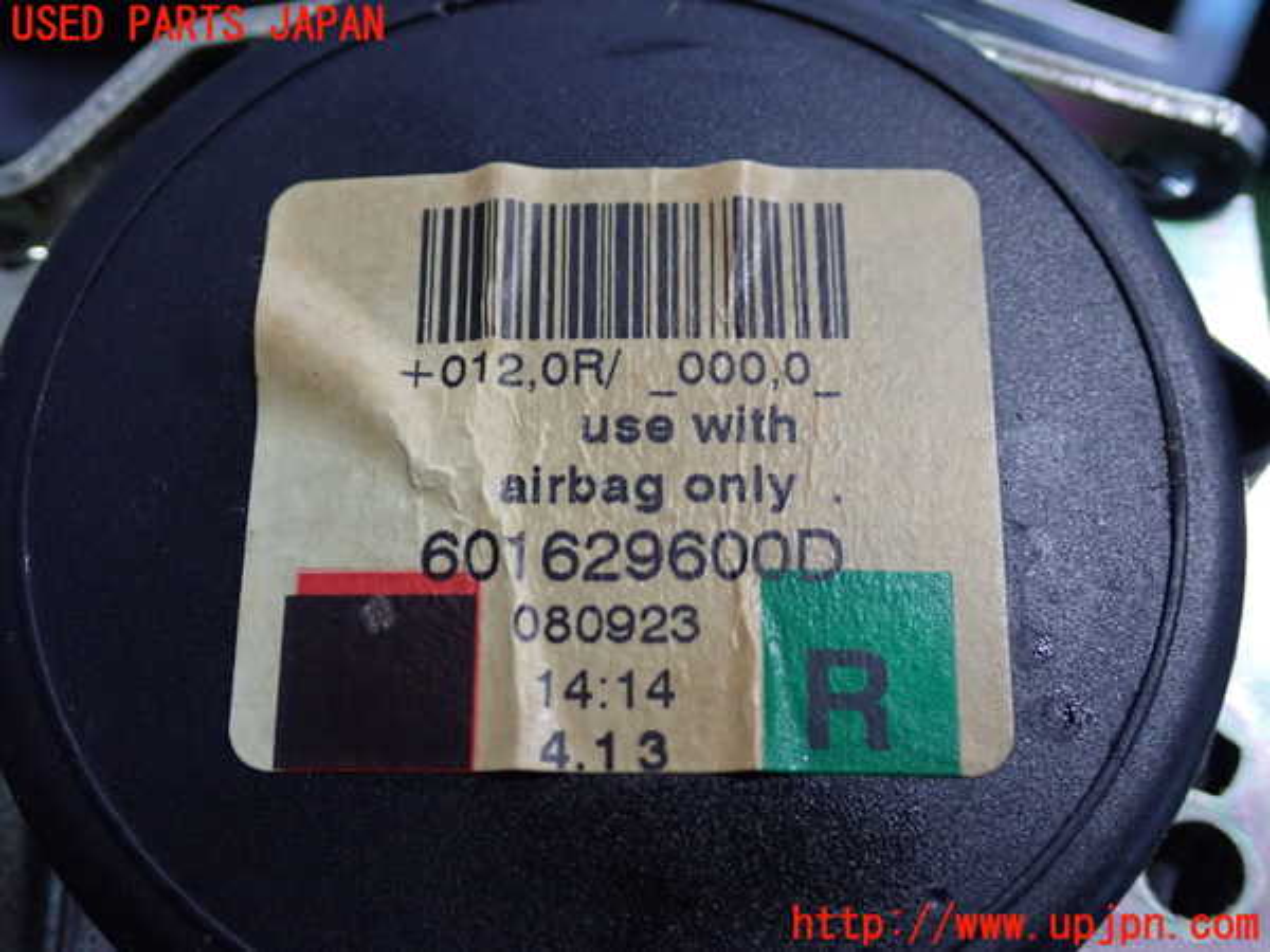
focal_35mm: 54
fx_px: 1981
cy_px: 476
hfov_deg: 35.5
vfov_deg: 27.0
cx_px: 635
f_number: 3.3
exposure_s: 1/30
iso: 800
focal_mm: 9.65
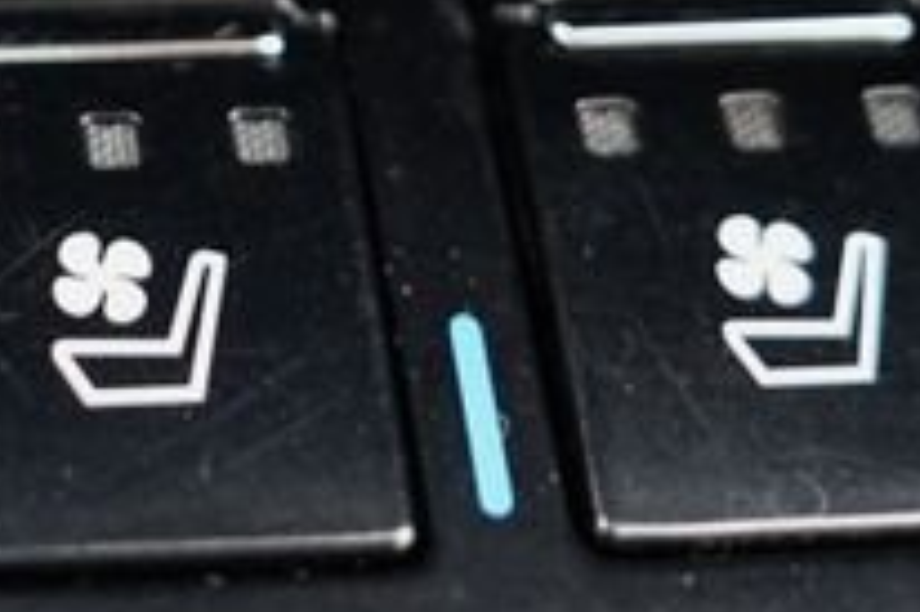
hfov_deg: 12.2
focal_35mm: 164
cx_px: -250
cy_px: -270
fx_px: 4188
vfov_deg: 8.2
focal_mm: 33
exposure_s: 1/40
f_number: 2.8
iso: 1000
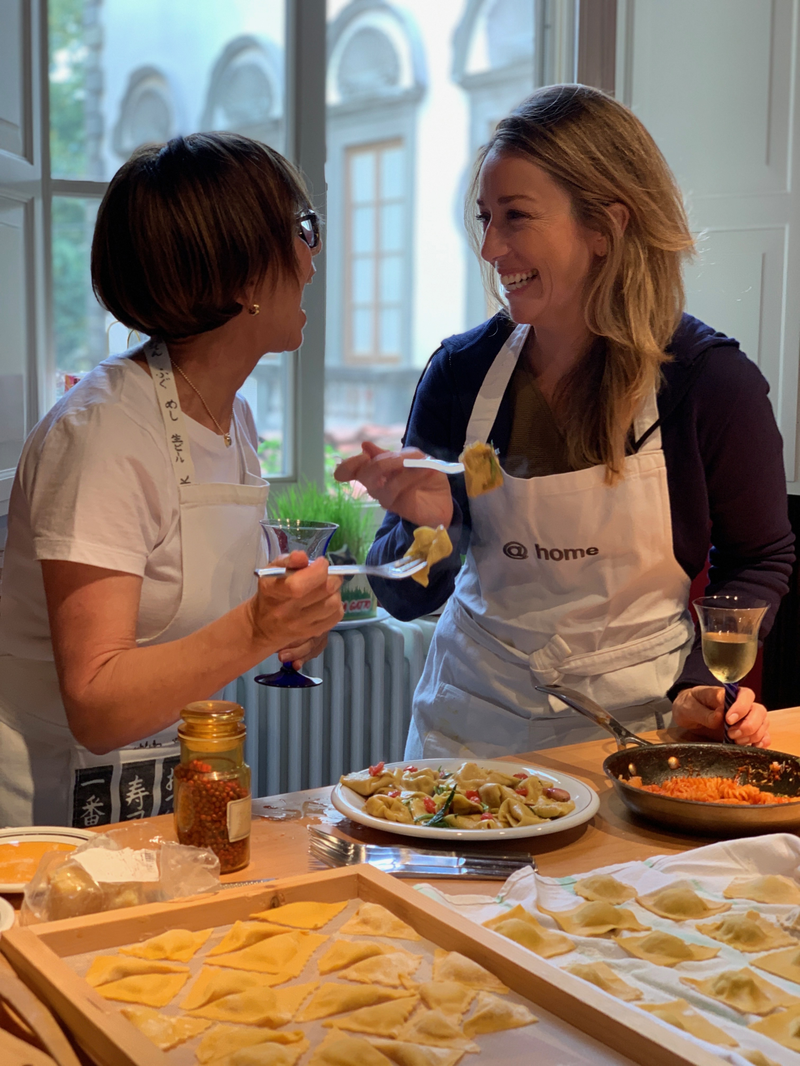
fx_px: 1602
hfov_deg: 28.0
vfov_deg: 36.8
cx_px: 400
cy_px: 533
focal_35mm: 52
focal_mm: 6
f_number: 2.4
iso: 100
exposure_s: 1/50
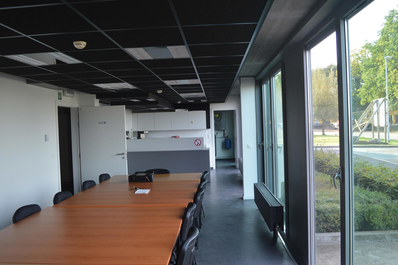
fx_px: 331
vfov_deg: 43.5
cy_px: 132
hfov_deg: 62.0
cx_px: 199
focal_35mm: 30
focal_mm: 20
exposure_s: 1/100
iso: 400
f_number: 5
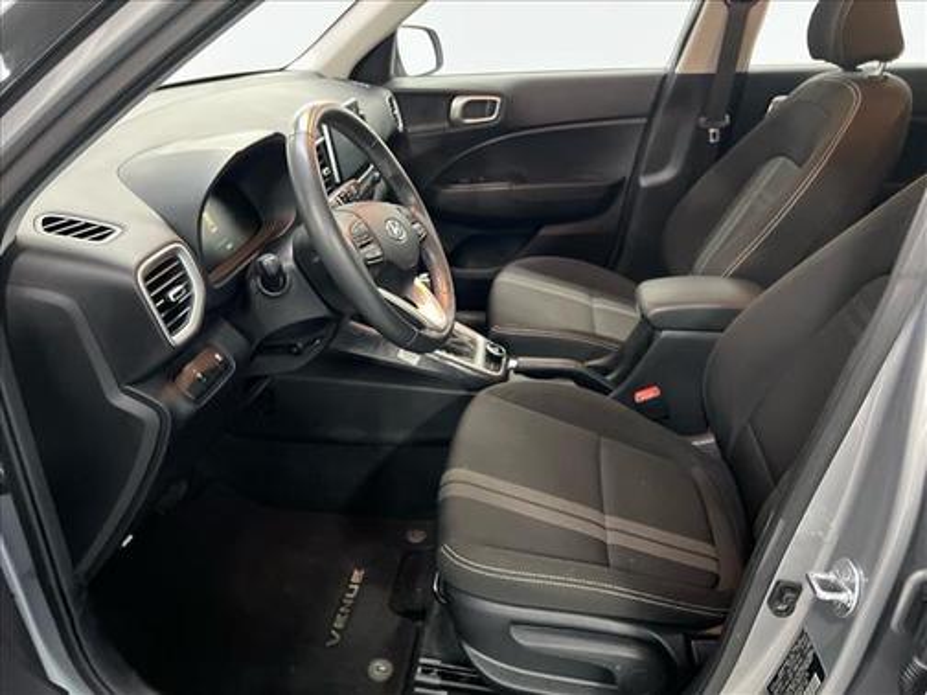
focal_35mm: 26
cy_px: 348
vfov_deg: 53.1
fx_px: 696
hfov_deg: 67.3
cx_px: 464
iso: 1000
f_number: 1.5
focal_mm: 5.7
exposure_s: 1/24
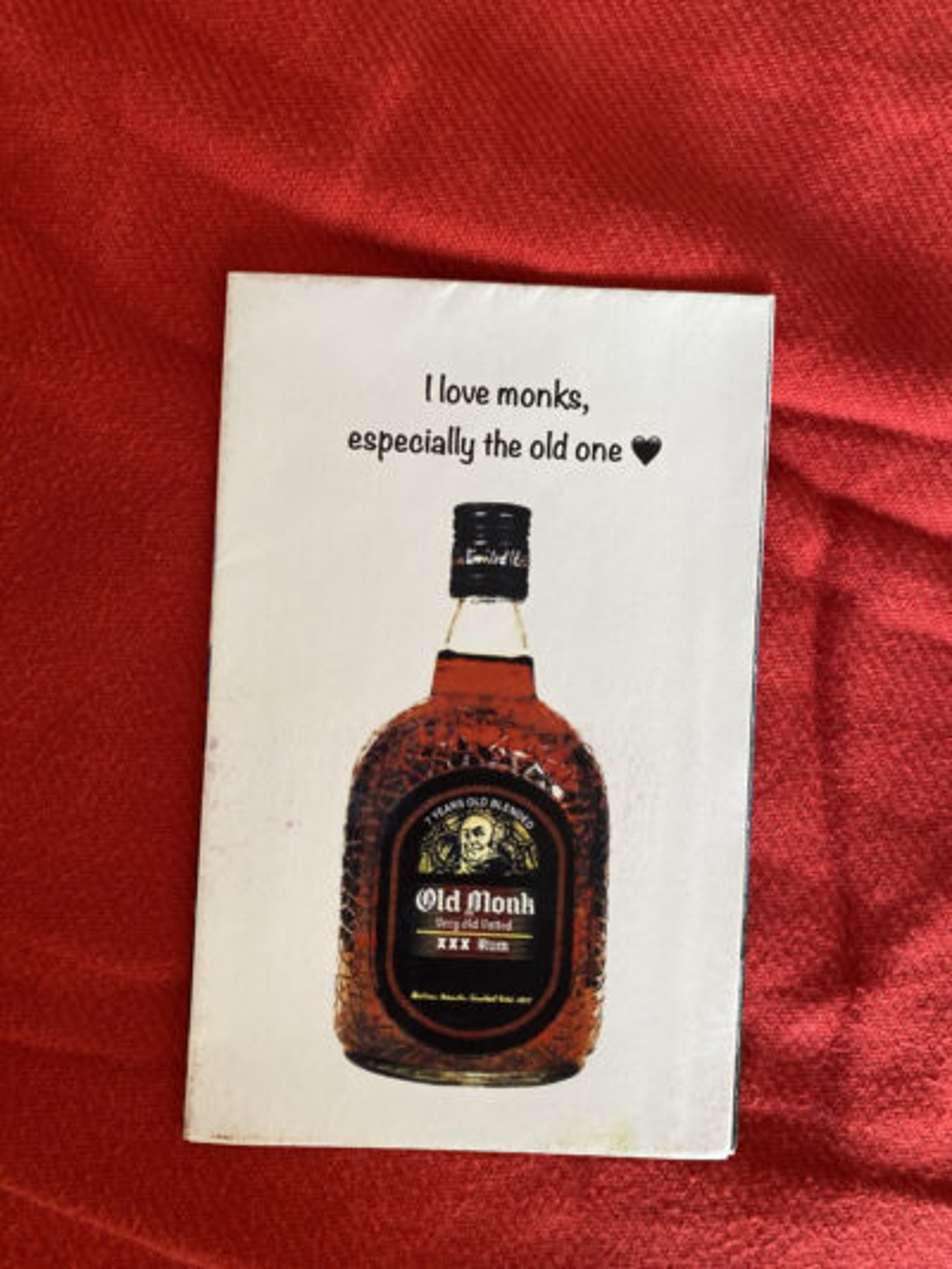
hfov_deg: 53.1
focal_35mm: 26
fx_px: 953
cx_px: 476
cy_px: 634
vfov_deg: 67.3
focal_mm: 4.25
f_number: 1.8
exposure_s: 1/121
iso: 125
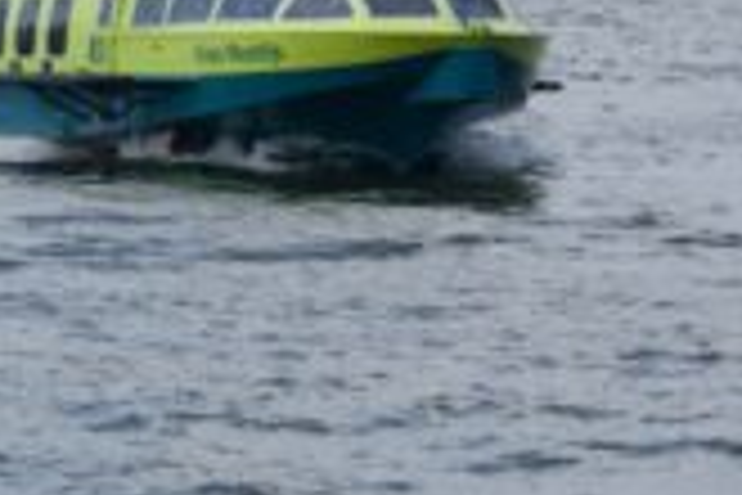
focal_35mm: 382
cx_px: 261
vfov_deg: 3.6
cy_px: -58
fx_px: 7873
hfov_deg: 5.4
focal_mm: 70
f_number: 13
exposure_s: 1/200
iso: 100
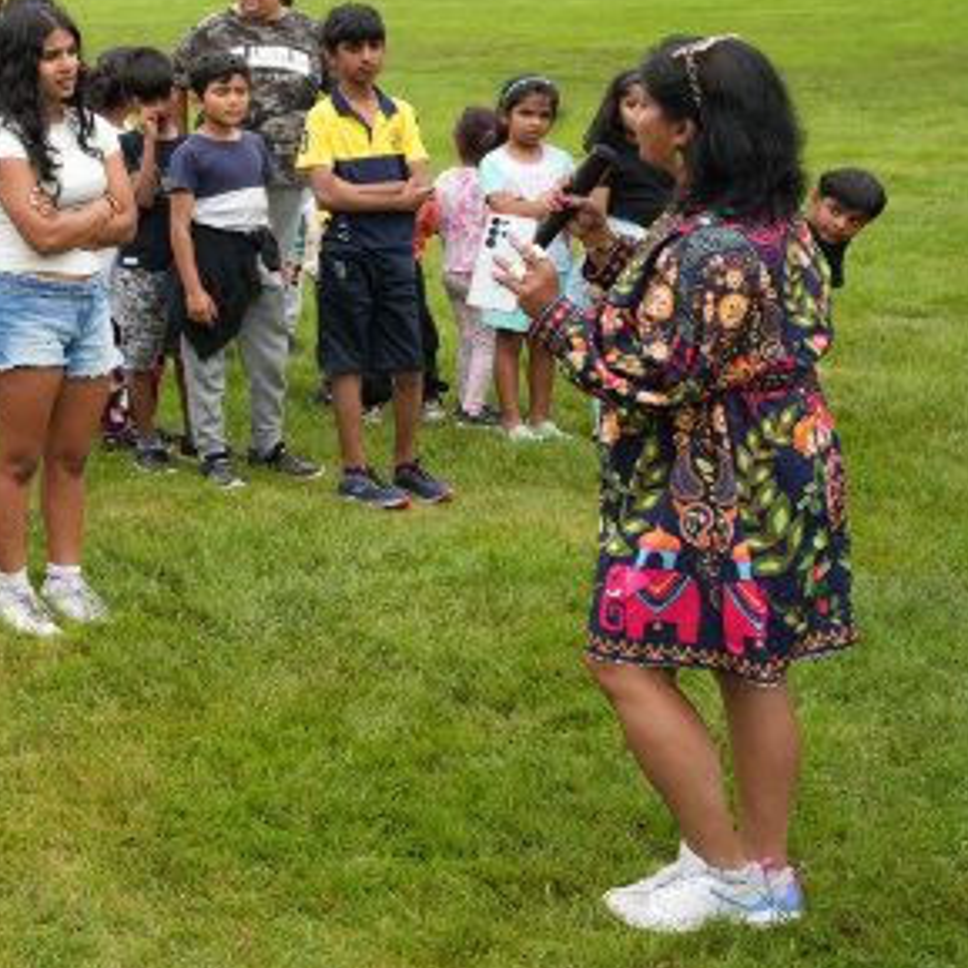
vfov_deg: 23.5
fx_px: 2278
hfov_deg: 20.4
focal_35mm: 72
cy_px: 149
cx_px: -502
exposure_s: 1/800
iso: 400
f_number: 4
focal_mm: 24
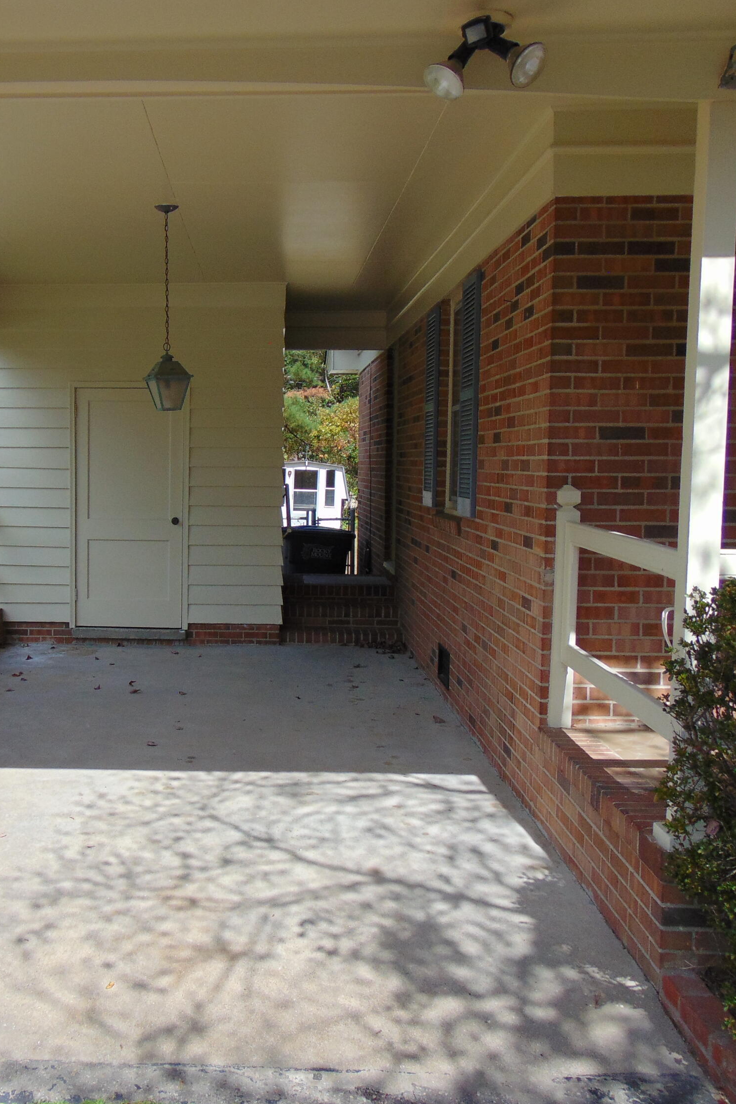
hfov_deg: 37.0
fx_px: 1073
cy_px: 553
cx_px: 192
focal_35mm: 35
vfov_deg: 54.4
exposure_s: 1/1000
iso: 80
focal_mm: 4.5
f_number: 3
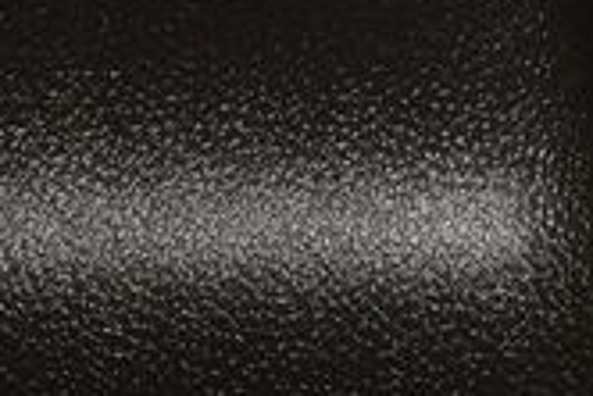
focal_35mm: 404
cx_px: 1018
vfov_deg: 3.4
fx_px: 6660
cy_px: 223
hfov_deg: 5.0
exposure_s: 1/125
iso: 100
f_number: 8
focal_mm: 70
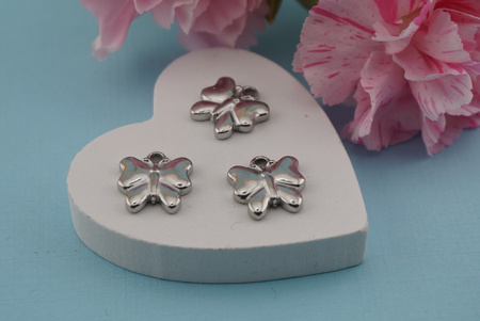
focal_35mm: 62
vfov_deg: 22.1
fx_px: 821
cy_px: 160
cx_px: 240
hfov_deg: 32.6
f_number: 7.1
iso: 100
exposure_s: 1/100
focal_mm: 41
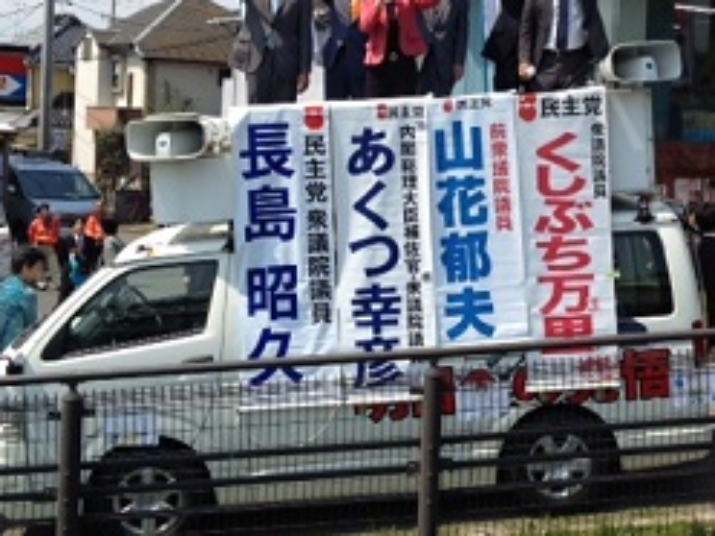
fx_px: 1281
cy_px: 133
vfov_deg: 23.4
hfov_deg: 31.0
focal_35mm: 62
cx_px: 461
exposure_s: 1/1623
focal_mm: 4.28
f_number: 2.4
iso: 50
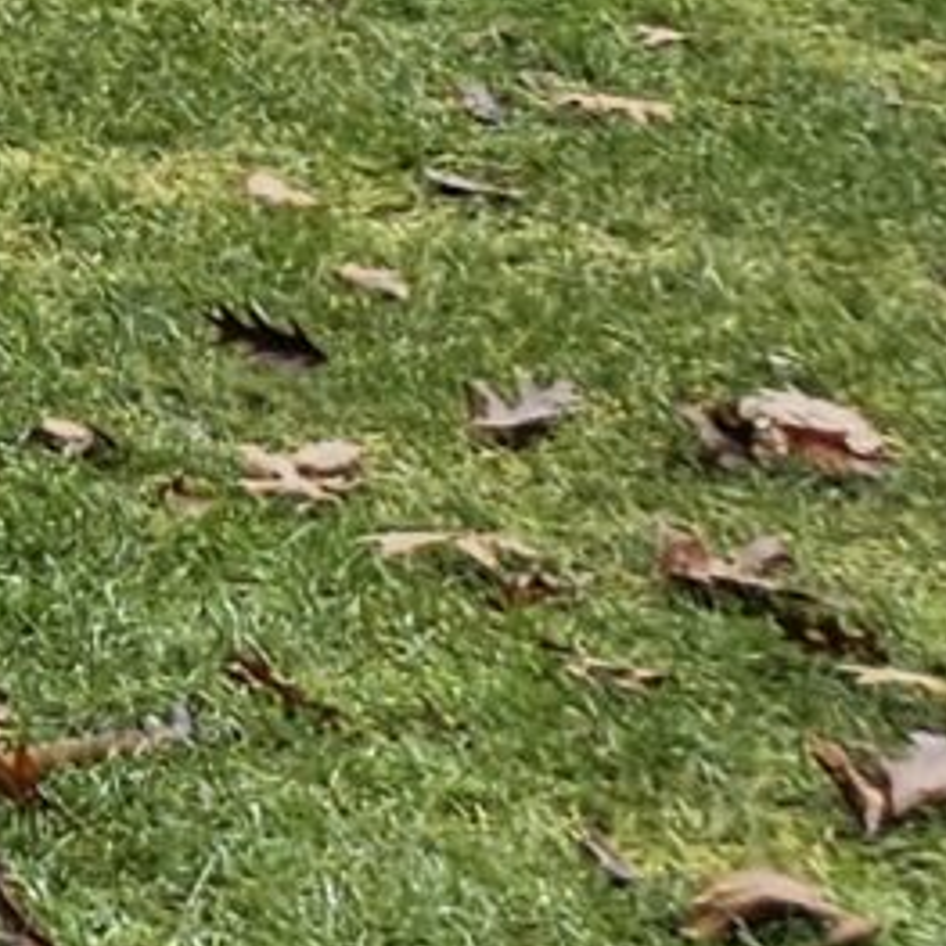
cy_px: -942
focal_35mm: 198
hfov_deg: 6.2
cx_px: -3586
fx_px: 6122
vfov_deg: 8.4
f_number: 1.8
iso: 32
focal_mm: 5.4
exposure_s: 1/247
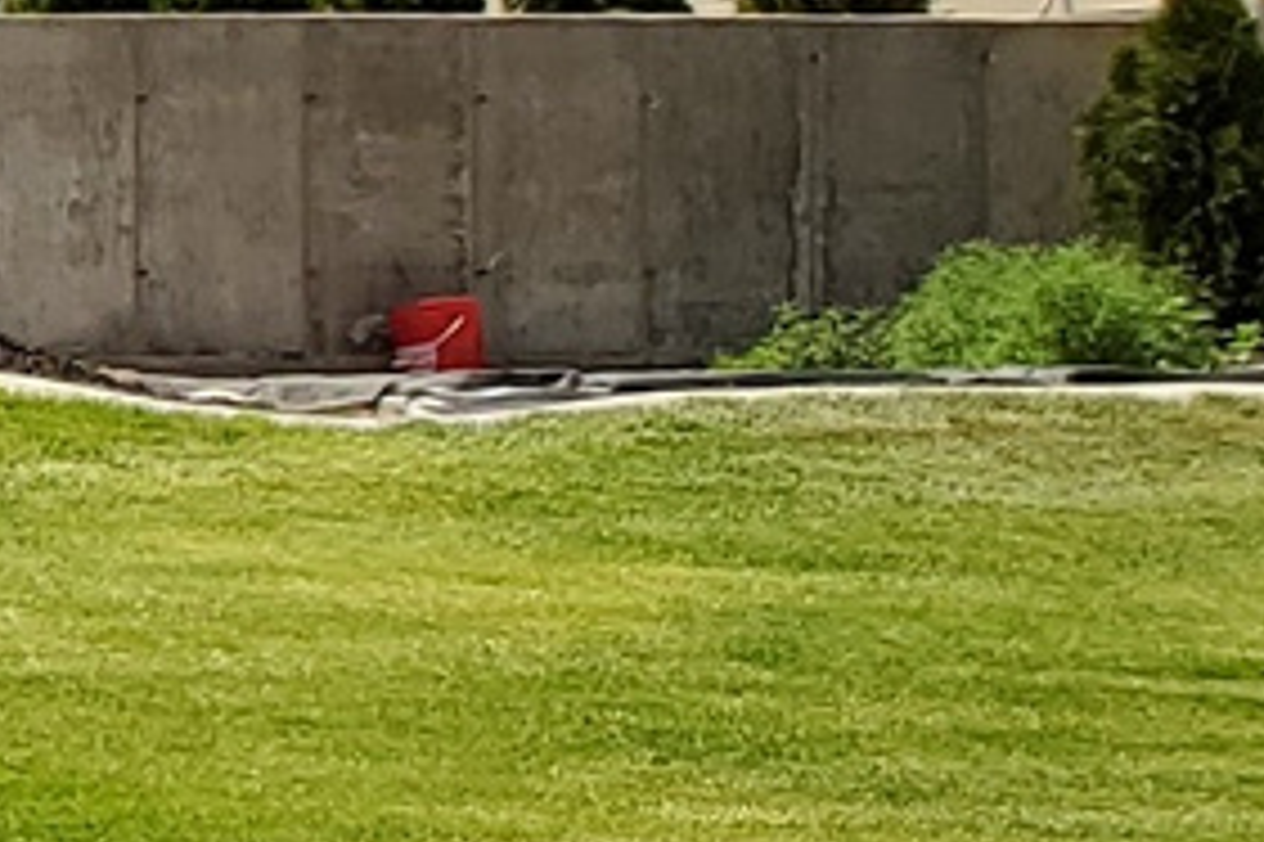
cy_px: 320
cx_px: -3000
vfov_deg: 7.0
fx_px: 6913
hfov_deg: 8.2
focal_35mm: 197
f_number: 2.4
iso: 50
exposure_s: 1/1286
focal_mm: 4.3
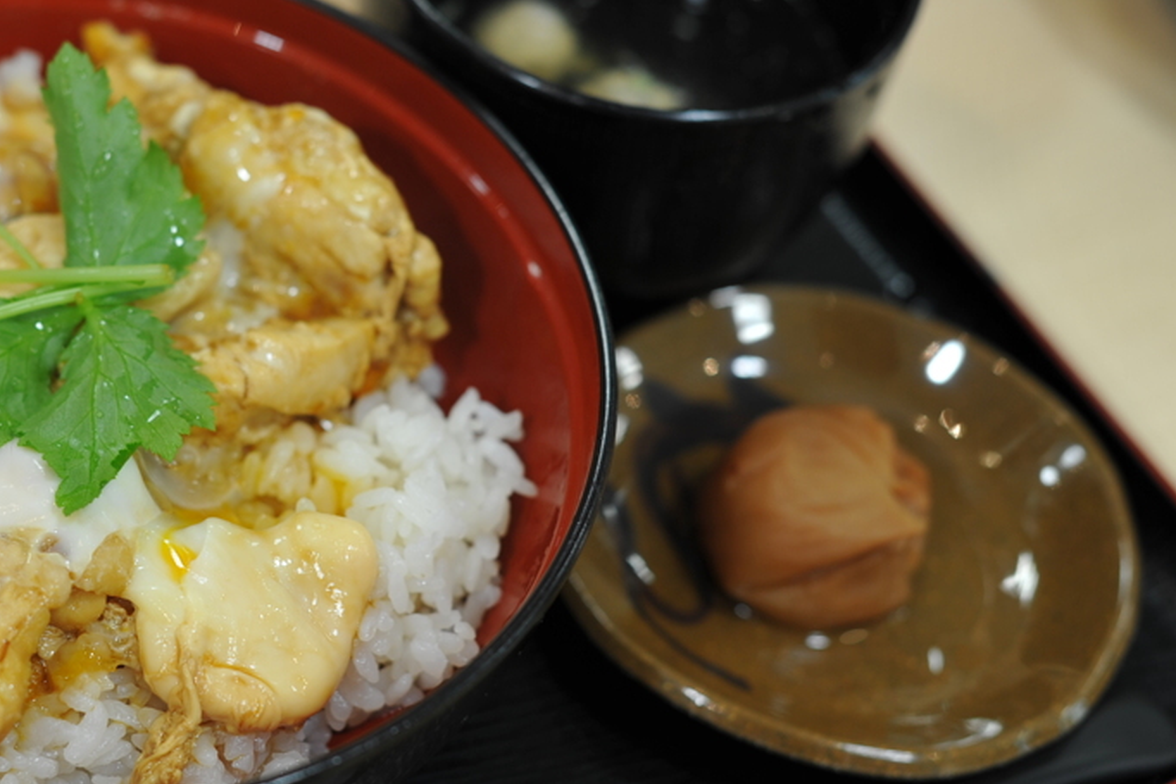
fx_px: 2450
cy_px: 323
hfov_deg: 26.8
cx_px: 352
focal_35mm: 75
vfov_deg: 18.2
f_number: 3.5
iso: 200
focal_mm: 50
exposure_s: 1/50
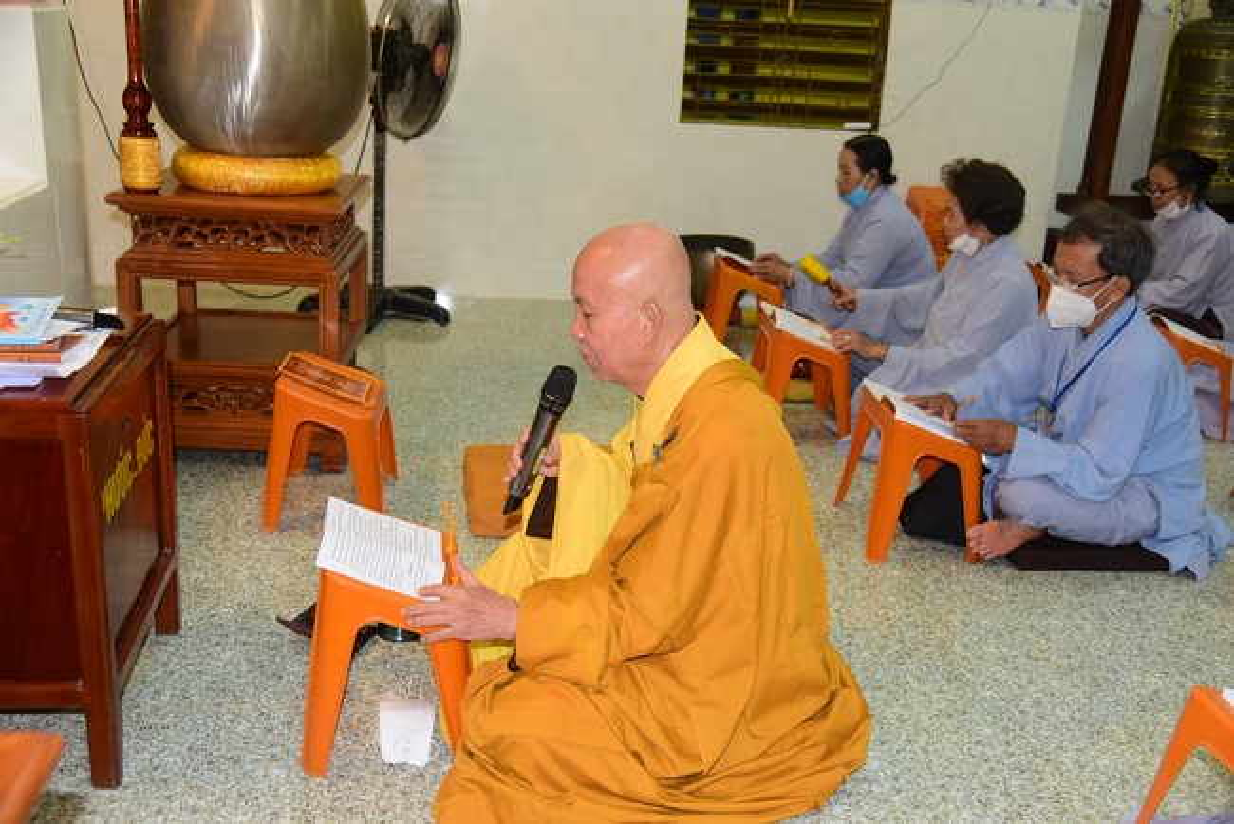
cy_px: 412
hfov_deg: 54.4
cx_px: 617
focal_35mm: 35
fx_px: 1200
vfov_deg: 37.9
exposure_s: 1/60
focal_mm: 35
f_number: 4
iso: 500
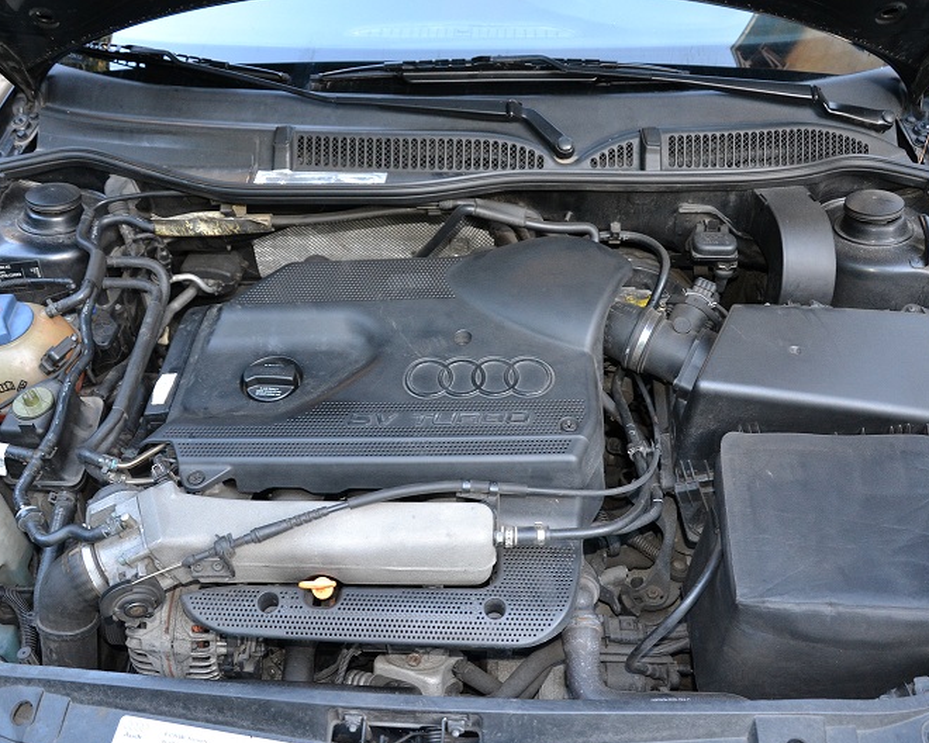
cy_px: 374
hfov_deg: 57.1
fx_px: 852
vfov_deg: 47.1
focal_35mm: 31
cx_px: 433
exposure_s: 1/60
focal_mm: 18
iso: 1000
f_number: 3.5
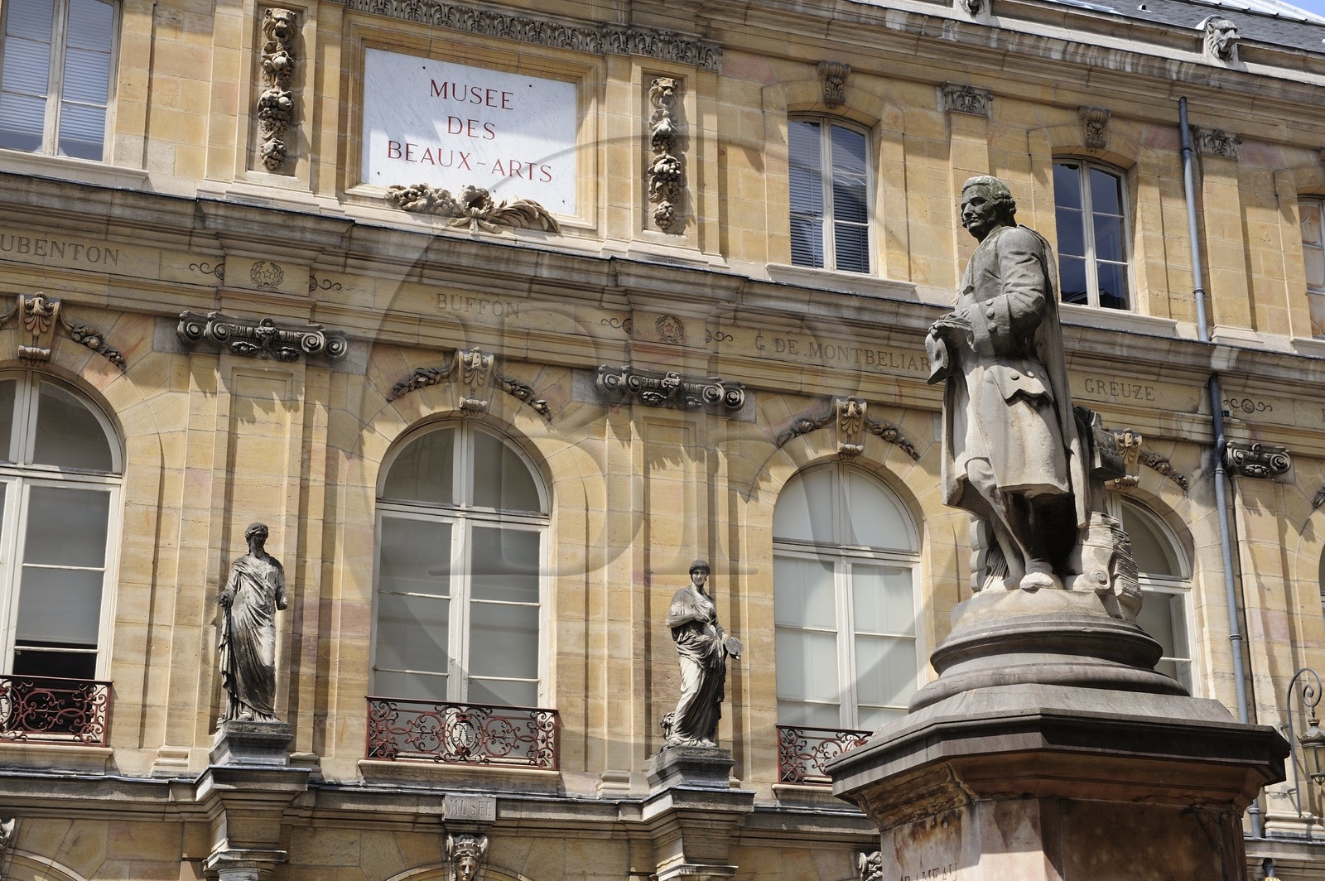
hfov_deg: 34.5
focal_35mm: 58
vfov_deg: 23.3
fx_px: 2133
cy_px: 440
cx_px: 662
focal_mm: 58
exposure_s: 1/160
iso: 200
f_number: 13
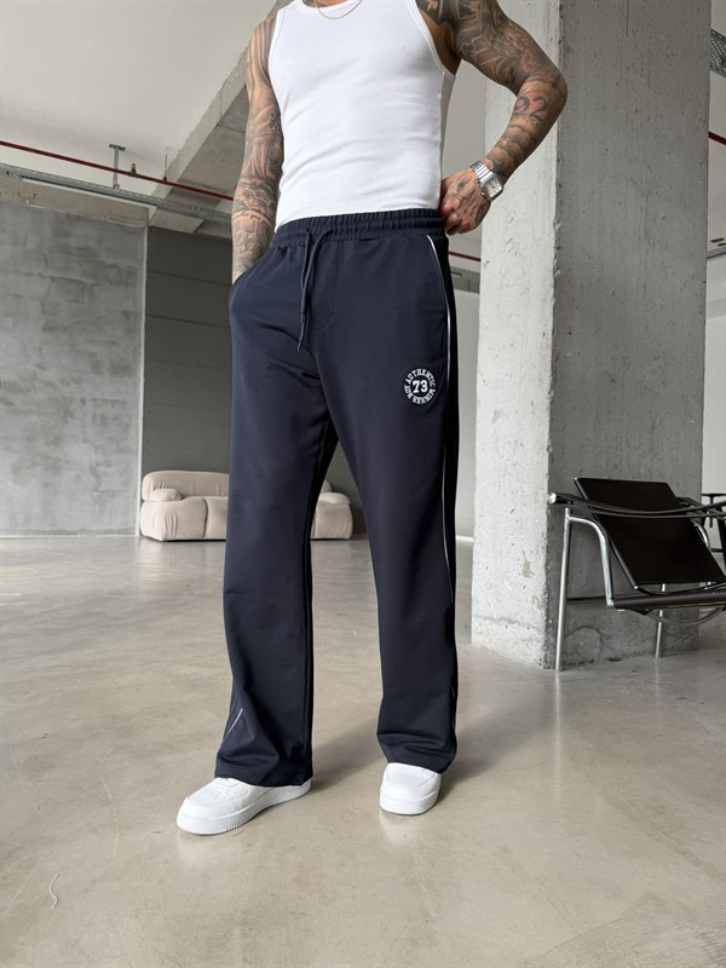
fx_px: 671
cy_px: 484
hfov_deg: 56.8
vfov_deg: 71.6
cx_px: 363
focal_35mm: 24
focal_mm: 6.76
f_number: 1.78
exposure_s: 1/381
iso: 80
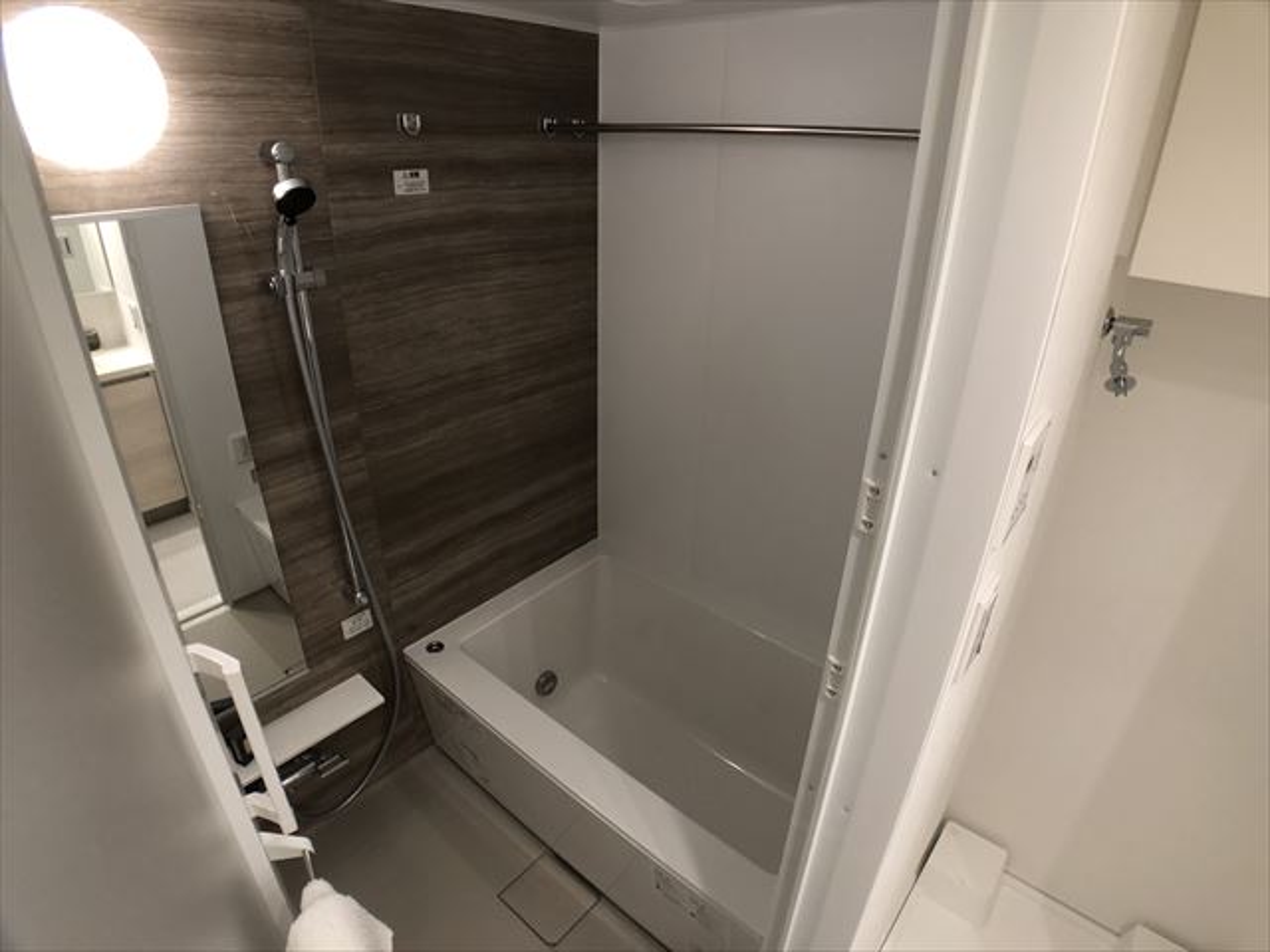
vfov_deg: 49.7
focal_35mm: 28
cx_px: 635
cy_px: 476
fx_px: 1027
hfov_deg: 63.4
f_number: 1.8
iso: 40
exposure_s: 1/25
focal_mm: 3.99
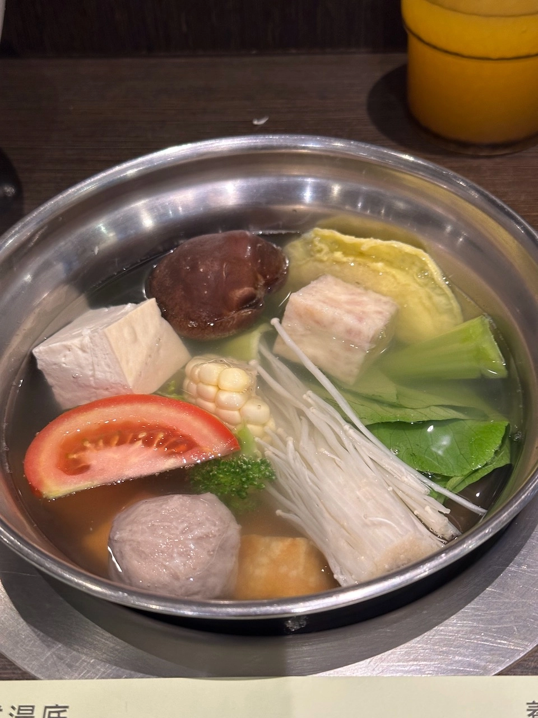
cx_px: 269
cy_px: 359
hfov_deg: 30.3
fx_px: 995
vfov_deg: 39.7
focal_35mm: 48
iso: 250
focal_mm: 6.9
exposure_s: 1/40
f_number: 1.8
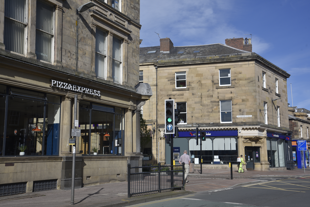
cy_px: 104
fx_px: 362
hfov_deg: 46.4
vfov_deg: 31.9
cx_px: 155
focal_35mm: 42
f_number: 10
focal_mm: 42
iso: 160
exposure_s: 1/800
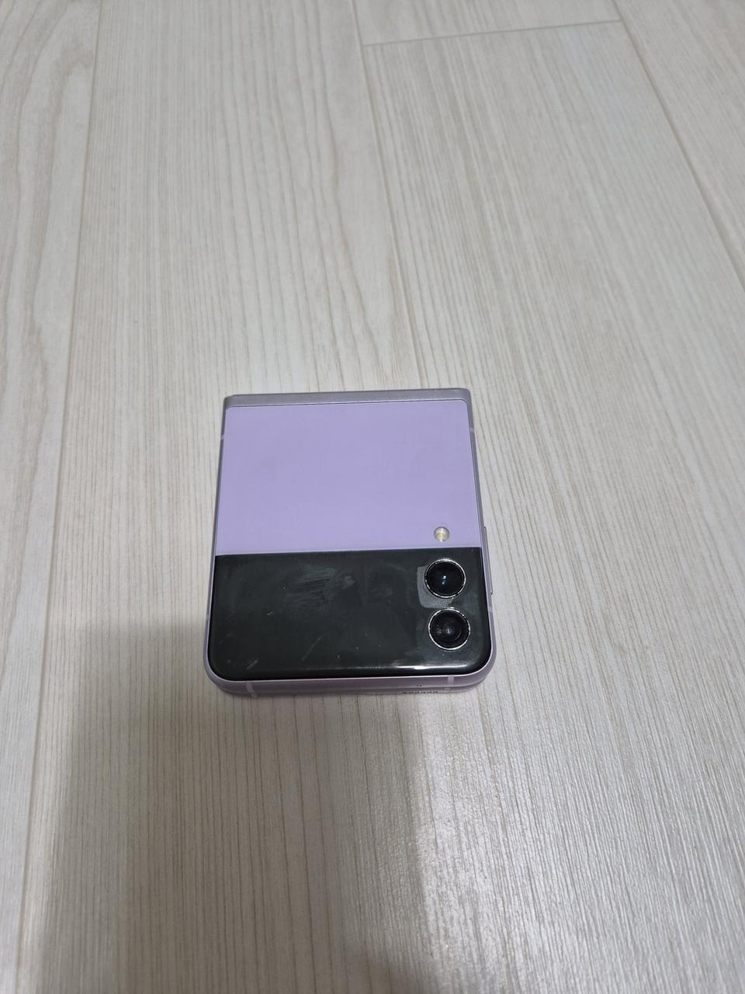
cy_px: 497
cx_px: 372
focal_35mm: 23
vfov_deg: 73.9
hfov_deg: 58.9
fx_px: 660
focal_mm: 5.4
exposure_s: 1/120
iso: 200
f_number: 1.8
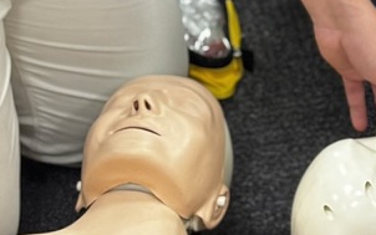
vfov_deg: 6.6
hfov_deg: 11.1
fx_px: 1917
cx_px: 388
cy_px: -364
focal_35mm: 187
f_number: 1.6
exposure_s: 1/33
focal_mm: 5.96
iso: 160
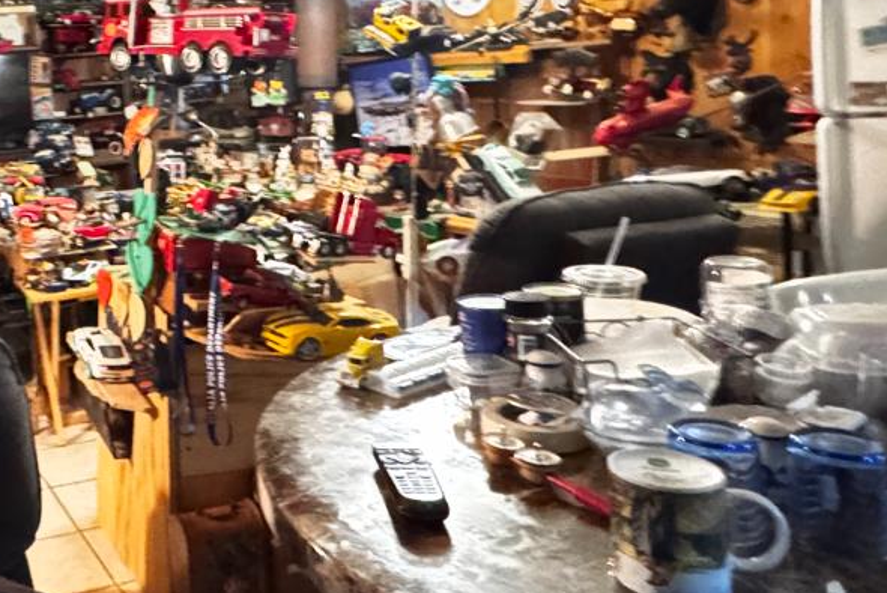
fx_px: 912
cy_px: 148
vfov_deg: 35.2
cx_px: 45
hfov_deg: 45.5
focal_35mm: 37
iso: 2500
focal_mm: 2.22
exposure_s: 1/15
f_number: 2.2
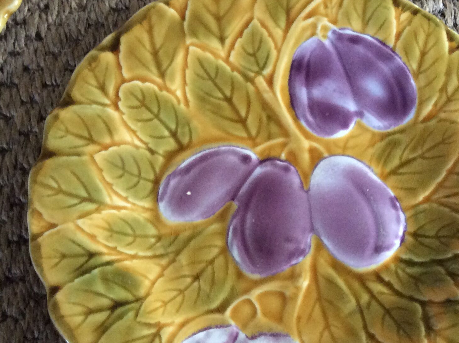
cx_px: 257
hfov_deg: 33.8
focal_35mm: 57
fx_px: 755
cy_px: 171
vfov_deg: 25.6
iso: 250
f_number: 2.4
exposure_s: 1/25
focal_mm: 3.3
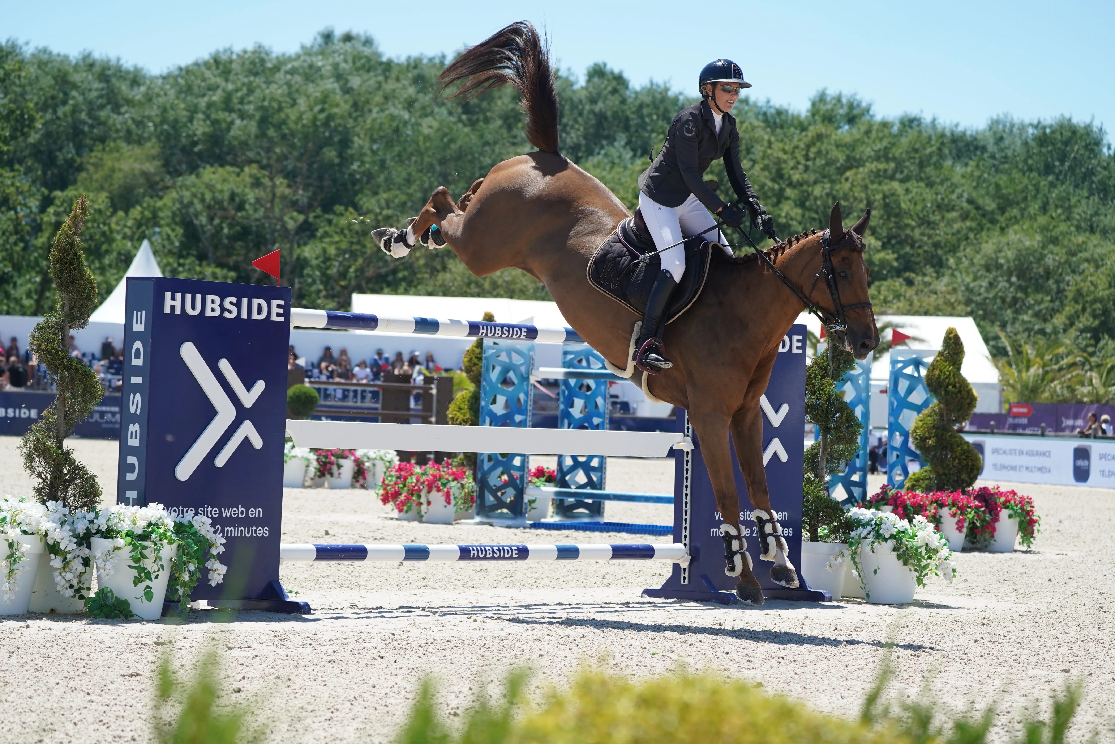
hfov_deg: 17.3
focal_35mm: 118
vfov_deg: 11.6
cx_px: 558
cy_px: 372
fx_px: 3654
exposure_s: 1/2000
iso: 640
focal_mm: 118
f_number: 5.6
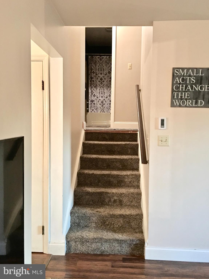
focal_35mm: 29
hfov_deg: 48.2
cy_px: 140
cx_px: 104
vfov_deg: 61.7
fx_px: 234
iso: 80
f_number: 2.2
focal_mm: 4.15
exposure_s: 1/4
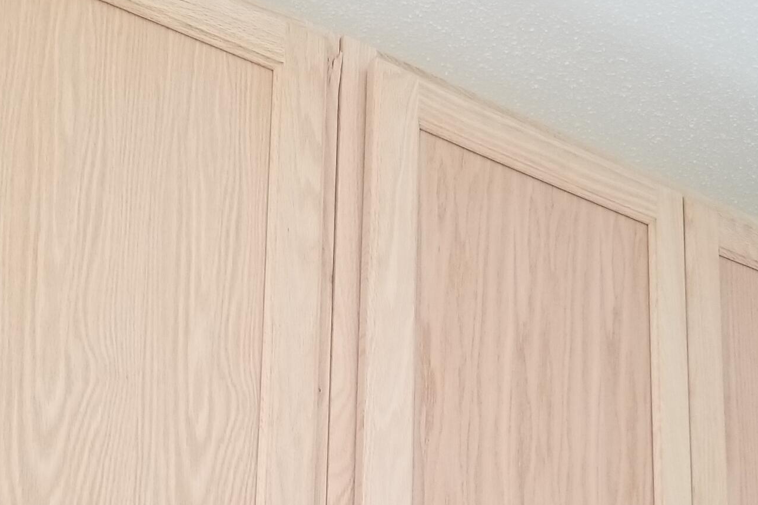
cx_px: 405
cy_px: 526
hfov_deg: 31.9
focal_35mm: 63
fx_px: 1326
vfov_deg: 20.7
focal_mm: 4.3
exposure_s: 1/50
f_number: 1.7
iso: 125
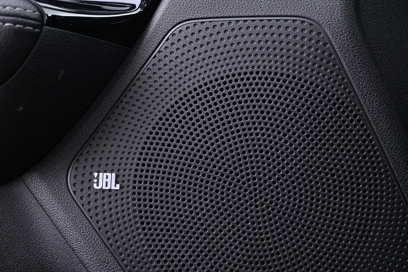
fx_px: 365
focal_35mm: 32
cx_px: 204
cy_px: 136
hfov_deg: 58.3
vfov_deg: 40.8
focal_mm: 21.5
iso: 2500
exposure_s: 1/5
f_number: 4
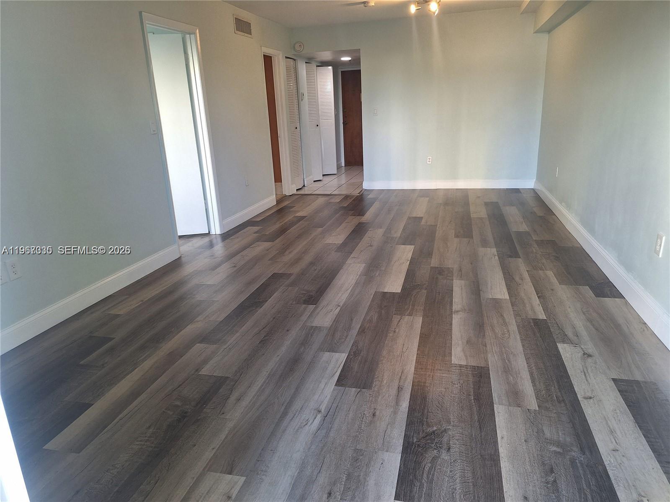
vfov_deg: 58.9
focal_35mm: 23
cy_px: 251
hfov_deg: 73.9
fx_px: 445
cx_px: 335
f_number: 1.8
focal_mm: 5.54
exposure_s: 1/40
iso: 80
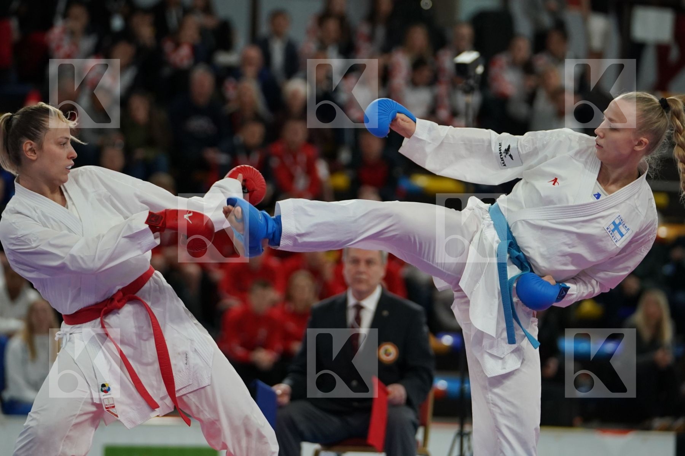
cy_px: 228
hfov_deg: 9.3
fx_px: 4224
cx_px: 342
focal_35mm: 222
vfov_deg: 6.2
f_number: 2.8
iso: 1600
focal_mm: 148
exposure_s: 1/1000
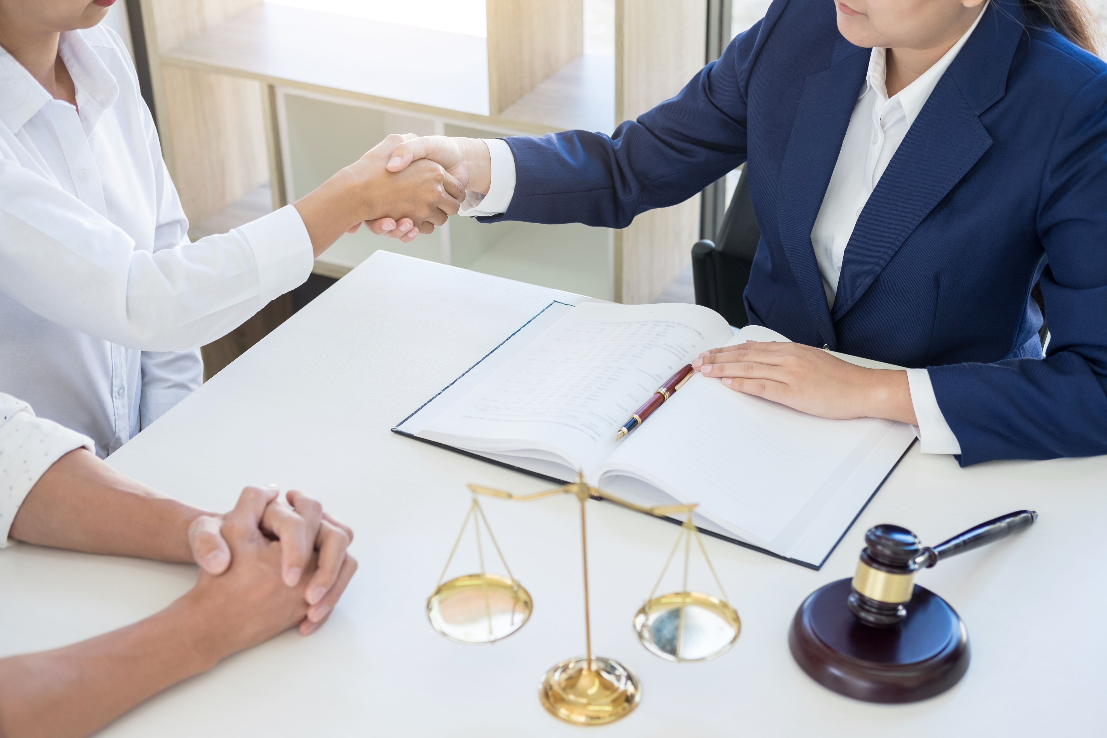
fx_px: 1630
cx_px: 554
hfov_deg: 37.5
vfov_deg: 25.5
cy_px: 369
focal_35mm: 53
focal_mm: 35
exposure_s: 1/100
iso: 200
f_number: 2.8
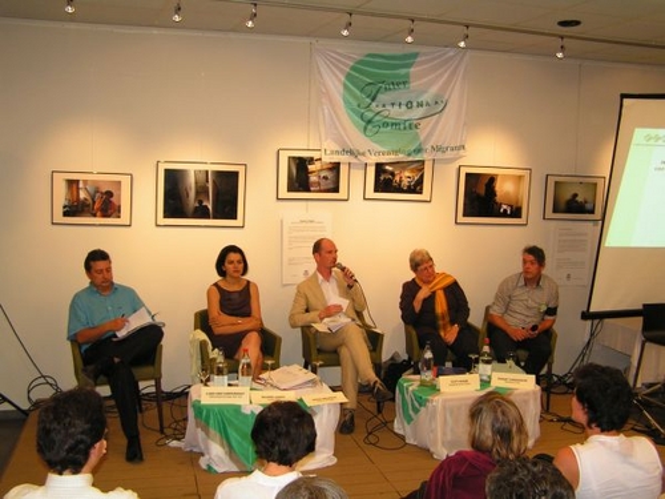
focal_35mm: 38
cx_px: 332
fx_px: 730
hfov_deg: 49.0
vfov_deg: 37.7
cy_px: 250
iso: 100
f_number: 2.8
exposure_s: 1/50
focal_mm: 6.3
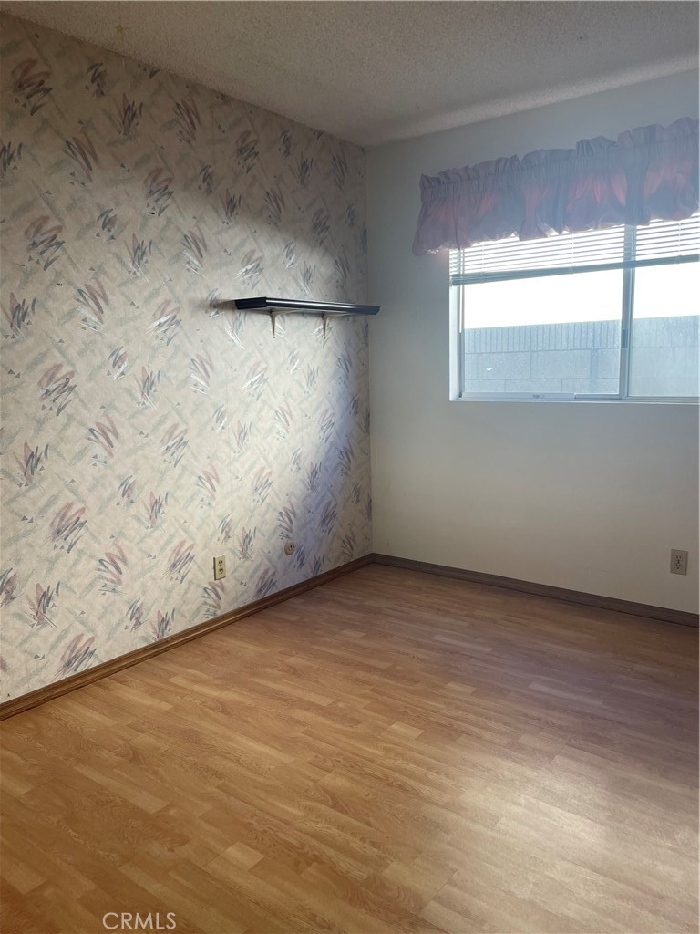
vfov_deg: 67.3
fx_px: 701
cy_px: 467
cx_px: 350
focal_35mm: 26
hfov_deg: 53.1
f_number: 1.6
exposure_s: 1/121
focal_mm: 4.2
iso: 50
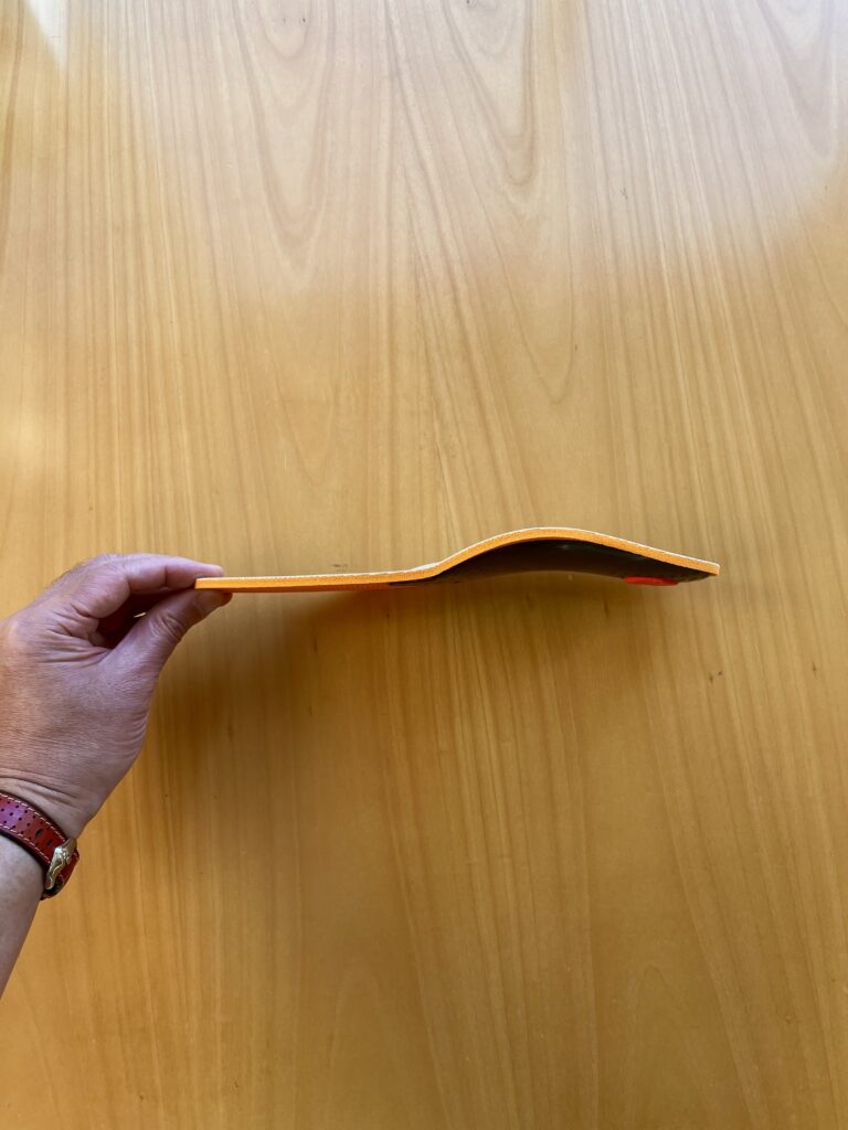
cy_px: 565
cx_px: 424
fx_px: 849
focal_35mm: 26
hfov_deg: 53.1
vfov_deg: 67.3
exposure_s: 1/200
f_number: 1.6
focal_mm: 5.1
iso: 40
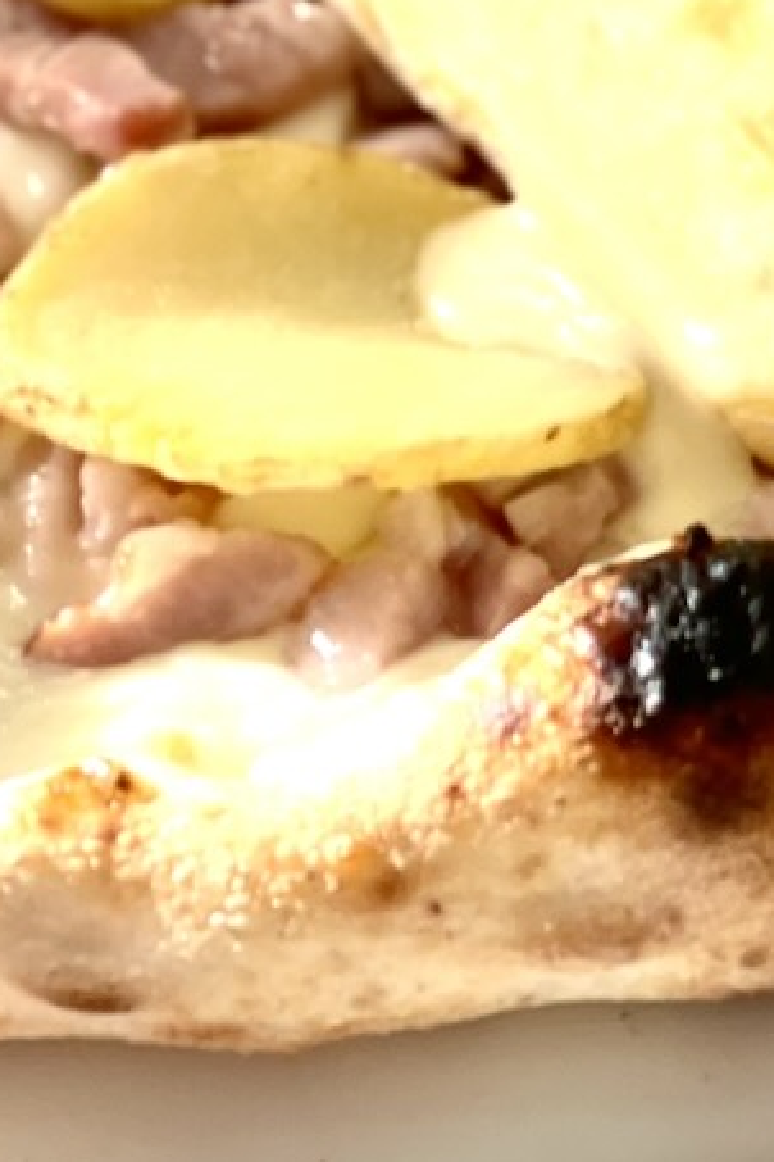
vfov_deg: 10.8
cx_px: 192
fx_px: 6063
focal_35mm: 188
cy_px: -136
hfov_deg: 7.3
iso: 20
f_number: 2.2
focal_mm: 7.5
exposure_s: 1/146
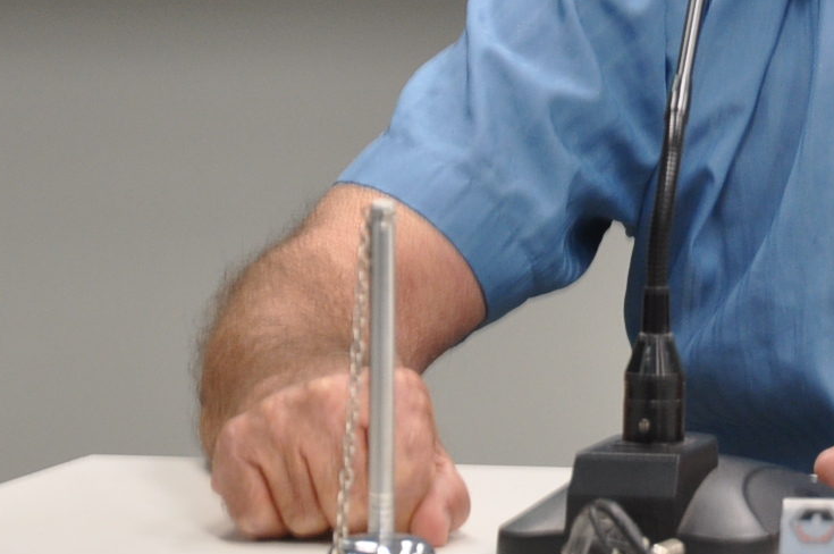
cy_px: -183
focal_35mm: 459
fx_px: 10630
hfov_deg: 4.5
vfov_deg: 3.0
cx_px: 899
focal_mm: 105
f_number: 5.6
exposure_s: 1/30
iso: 640
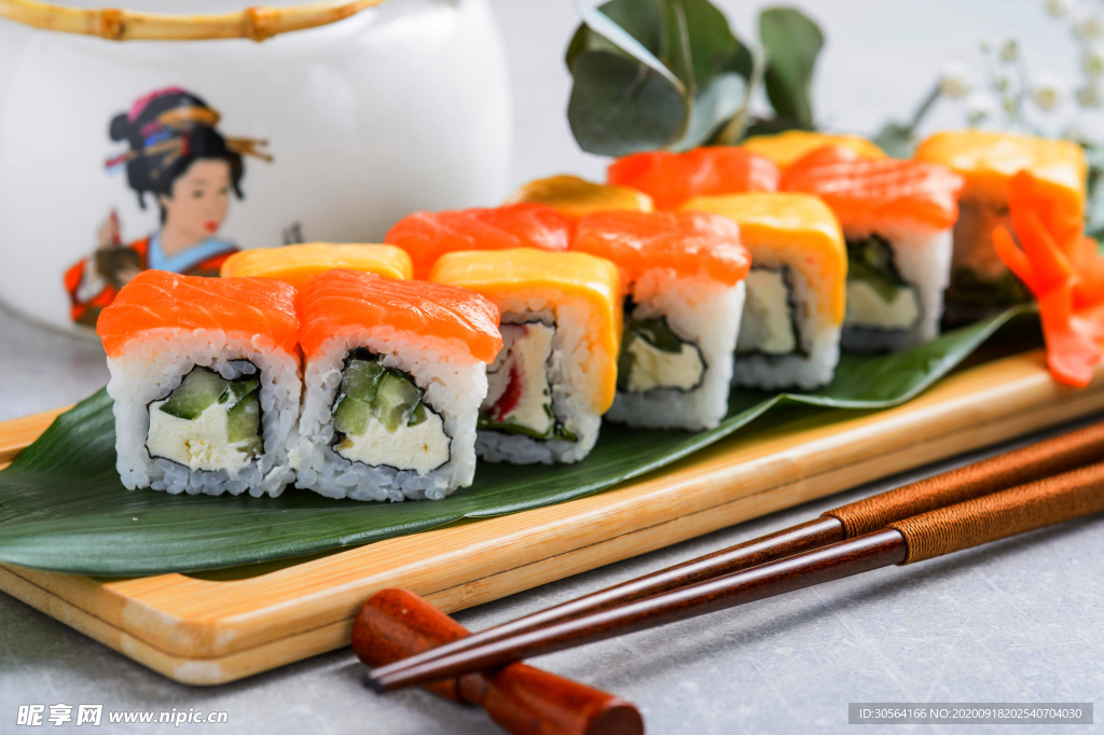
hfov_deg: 19.5
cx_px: 552
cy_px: 368
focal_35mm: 105
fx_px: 3219
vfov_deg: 13.0
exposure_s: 1/125
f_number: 5.6
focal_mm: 105
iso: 80
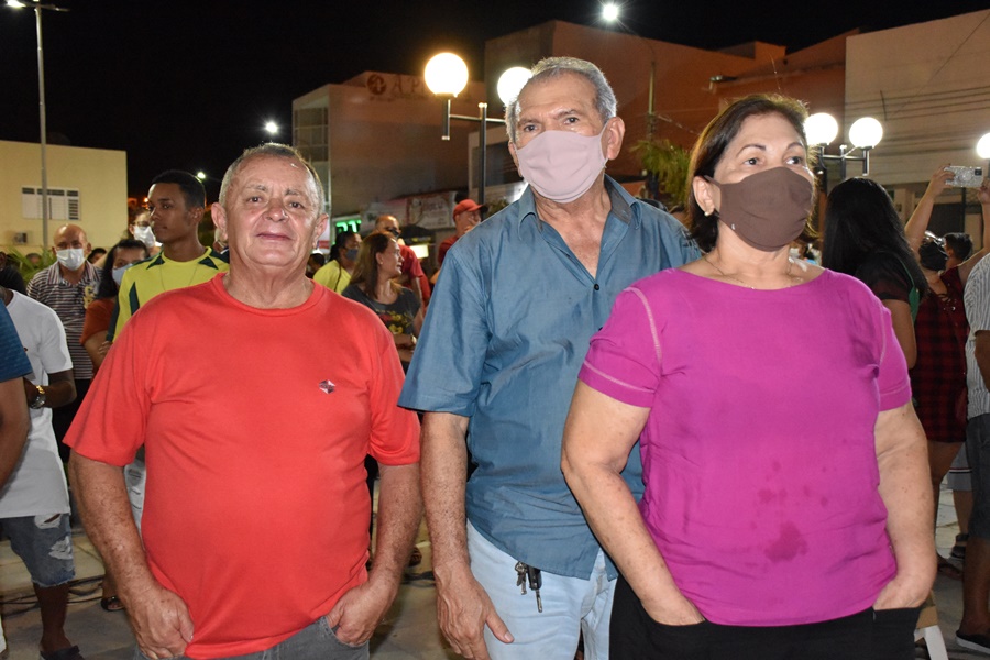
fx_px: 990
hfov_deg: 53.1
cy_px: 330
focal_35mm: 36
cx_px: 495
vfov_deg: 36.9
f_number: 3.8
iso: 5600
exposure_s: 1/60
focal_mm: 24
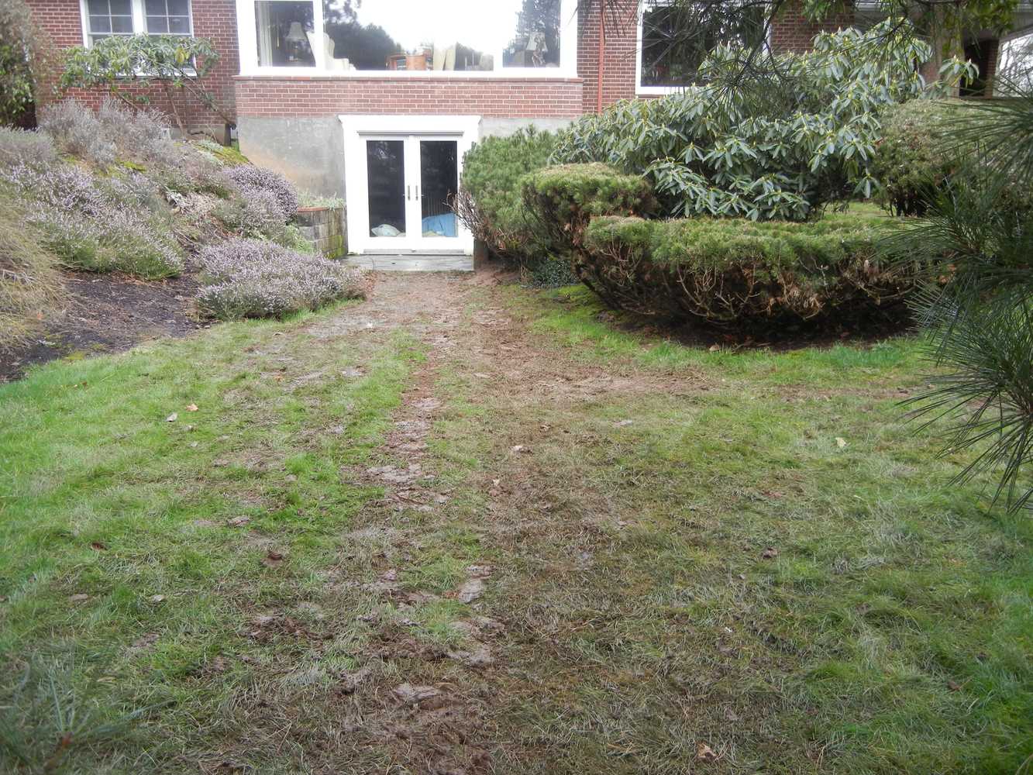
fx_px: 895
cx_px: 516
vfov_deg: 46.8
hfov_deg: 60.0
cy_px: 388
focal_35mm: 30
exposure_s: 1/69.3
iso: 160
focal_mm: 5.4
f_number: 3.5
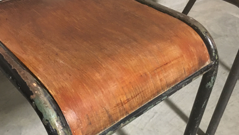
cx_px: 116
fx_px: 292
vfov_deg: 25.9
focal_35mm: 46
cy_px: 79
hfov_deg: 44.6
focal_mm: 4.15
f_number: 2.2
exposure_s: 1/4
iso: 125
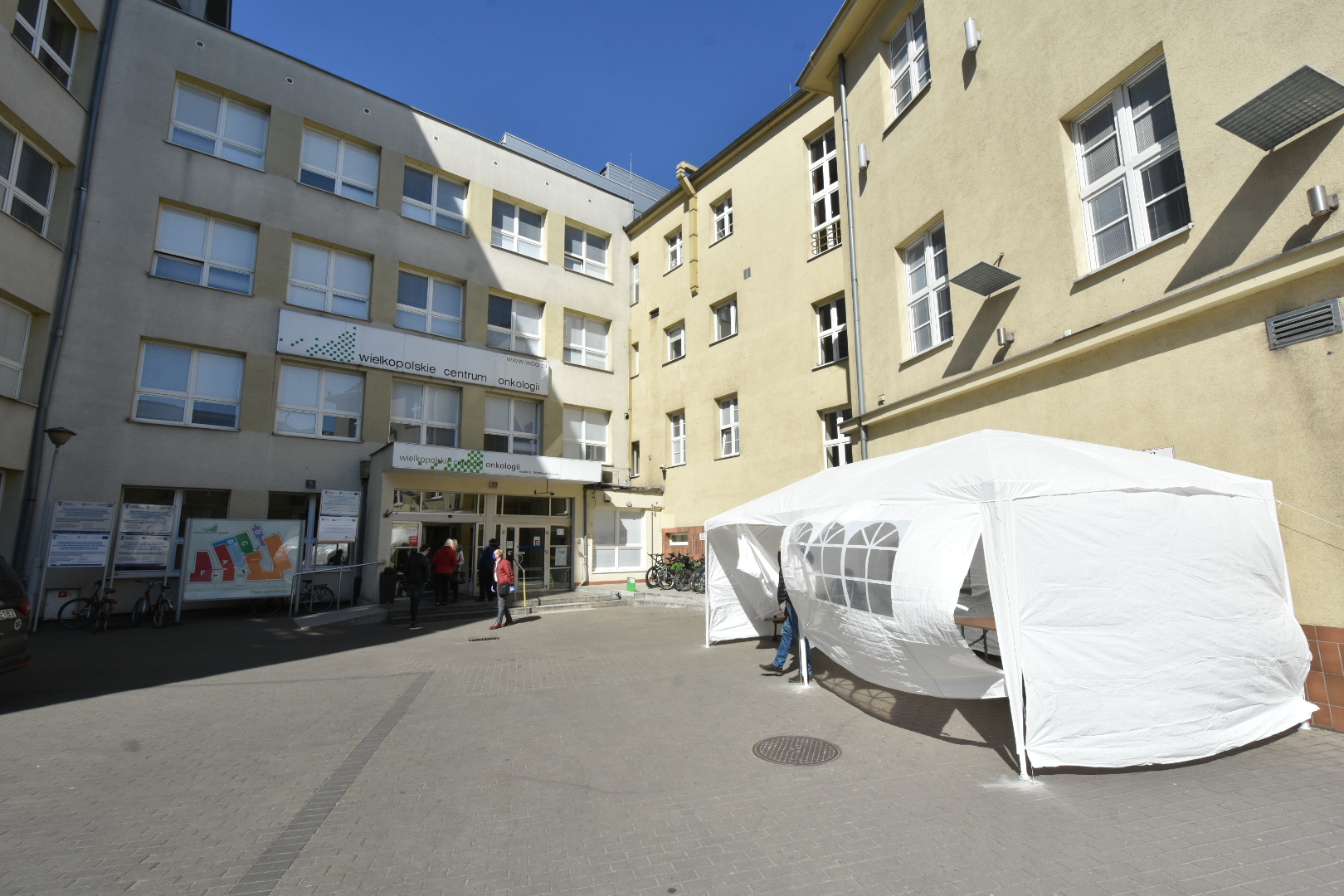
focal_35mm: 15
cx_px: 672
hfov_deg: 100.4
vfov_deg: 77.3
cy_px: 448
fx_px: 560
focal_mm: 10
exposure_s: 1/640
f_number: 13
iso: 400
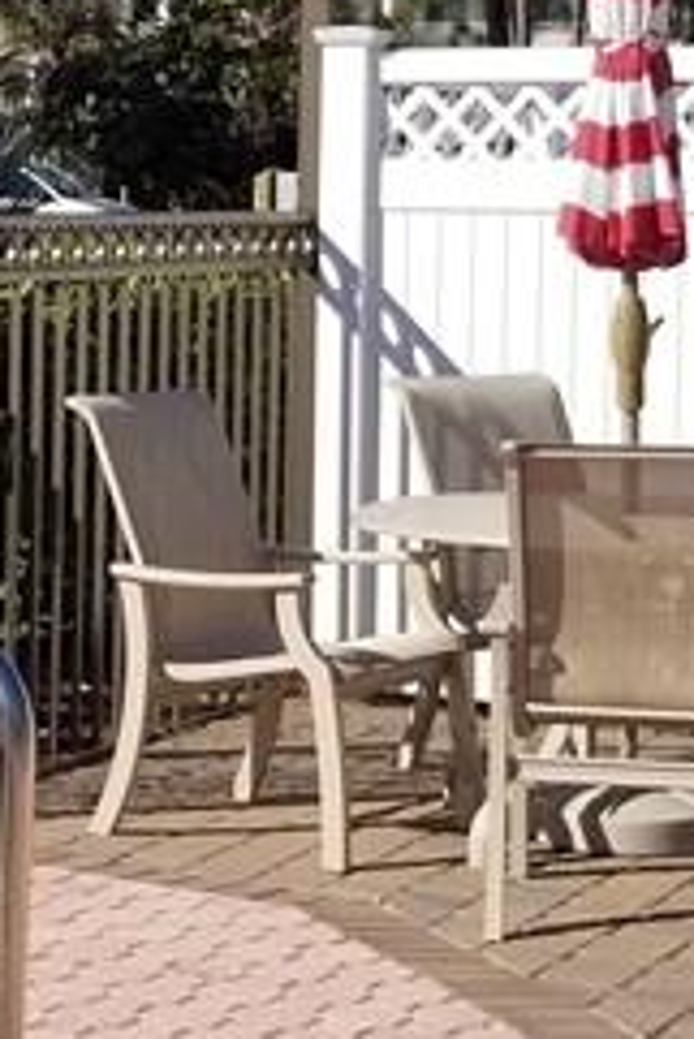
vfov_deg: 17.8
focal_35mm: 115
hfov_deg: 11.7
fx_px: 3320
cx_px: -138
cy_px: 427
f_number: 1.7
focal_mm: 4.25
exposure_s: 1/3400
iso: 50
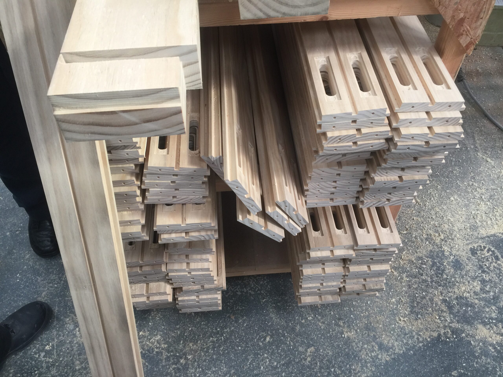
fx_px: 421
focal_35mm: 29
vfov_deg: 48.2
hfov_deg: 61.7
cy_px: 188
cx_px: 252
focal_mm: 4.15
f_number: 2.2
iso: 32
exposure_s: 1/33
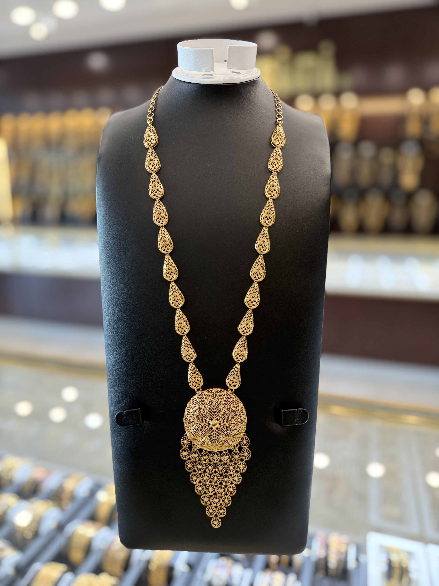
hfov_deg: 56.8
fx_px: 406
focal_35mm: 24
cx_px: 220
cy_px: 293
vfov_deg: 71.6
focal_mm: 6.76
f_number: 1.78
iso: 200
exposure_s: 1/120
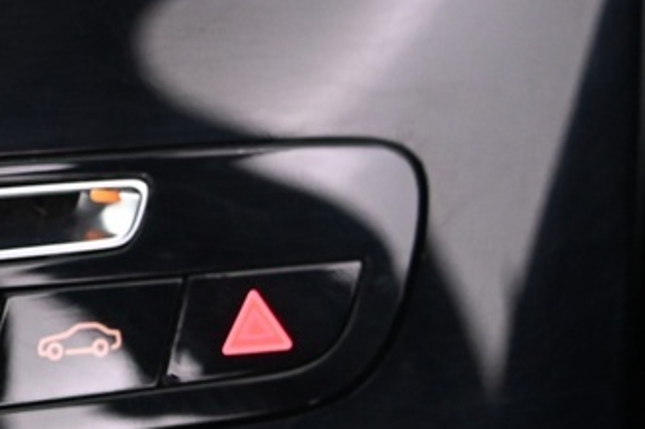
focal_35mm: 196
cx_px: -499
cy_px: -181
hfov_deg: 10.0
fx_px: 3508
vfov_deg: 6.9
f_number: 4
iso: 2000
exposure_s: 1/20
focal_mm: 40
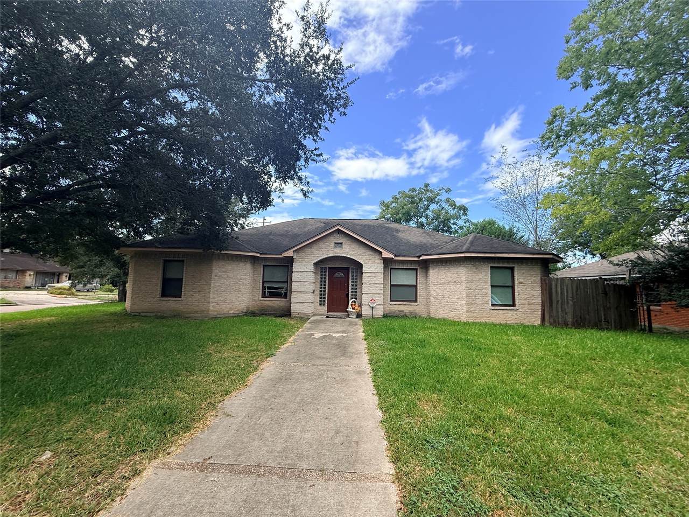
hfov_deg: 102.1
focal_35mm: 14
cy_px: 258
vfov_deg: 85.7
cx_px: 344
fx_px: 279
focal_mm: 2.22
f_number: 2.2
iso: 64
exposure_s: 1/1368
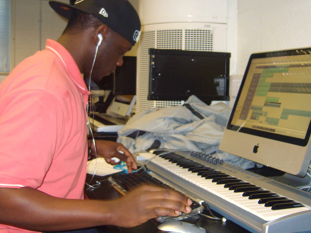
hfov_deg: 42.9
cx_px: 148
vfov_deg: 32.8
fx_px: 395
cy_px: 92
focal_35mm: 44
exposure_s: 1/30
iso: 100
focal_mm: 7.4
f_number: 2.8
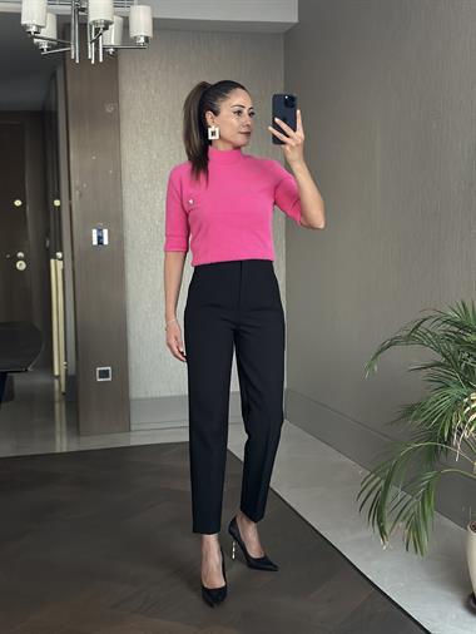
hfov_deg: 30.3
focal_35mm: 48
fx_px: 879
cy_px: 317
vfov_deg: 39.6
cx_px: 238
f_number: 1.78
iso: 800
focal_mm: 6.86
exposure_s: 1/40
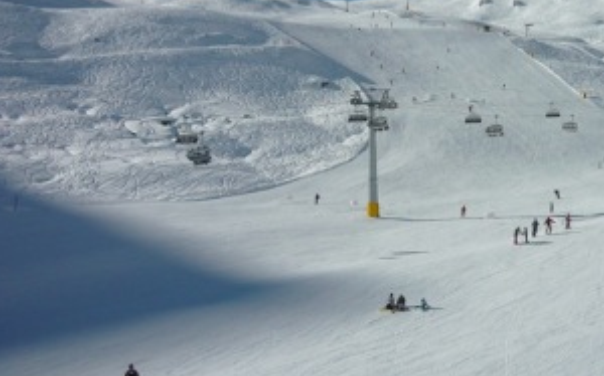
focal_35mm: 56
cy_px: 145
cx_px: 475
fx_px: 921
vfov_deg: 23.1
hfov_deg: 35.2
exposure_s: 1/800
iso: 100
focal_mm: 5.5
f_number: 8
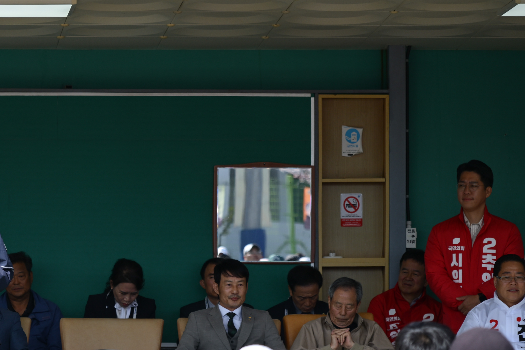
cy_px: 207
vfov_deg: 5.1
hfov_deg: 7.7
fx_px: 3894
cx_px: -51
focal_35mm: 267
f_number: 4
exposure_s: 1/640
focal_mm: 120
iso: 100
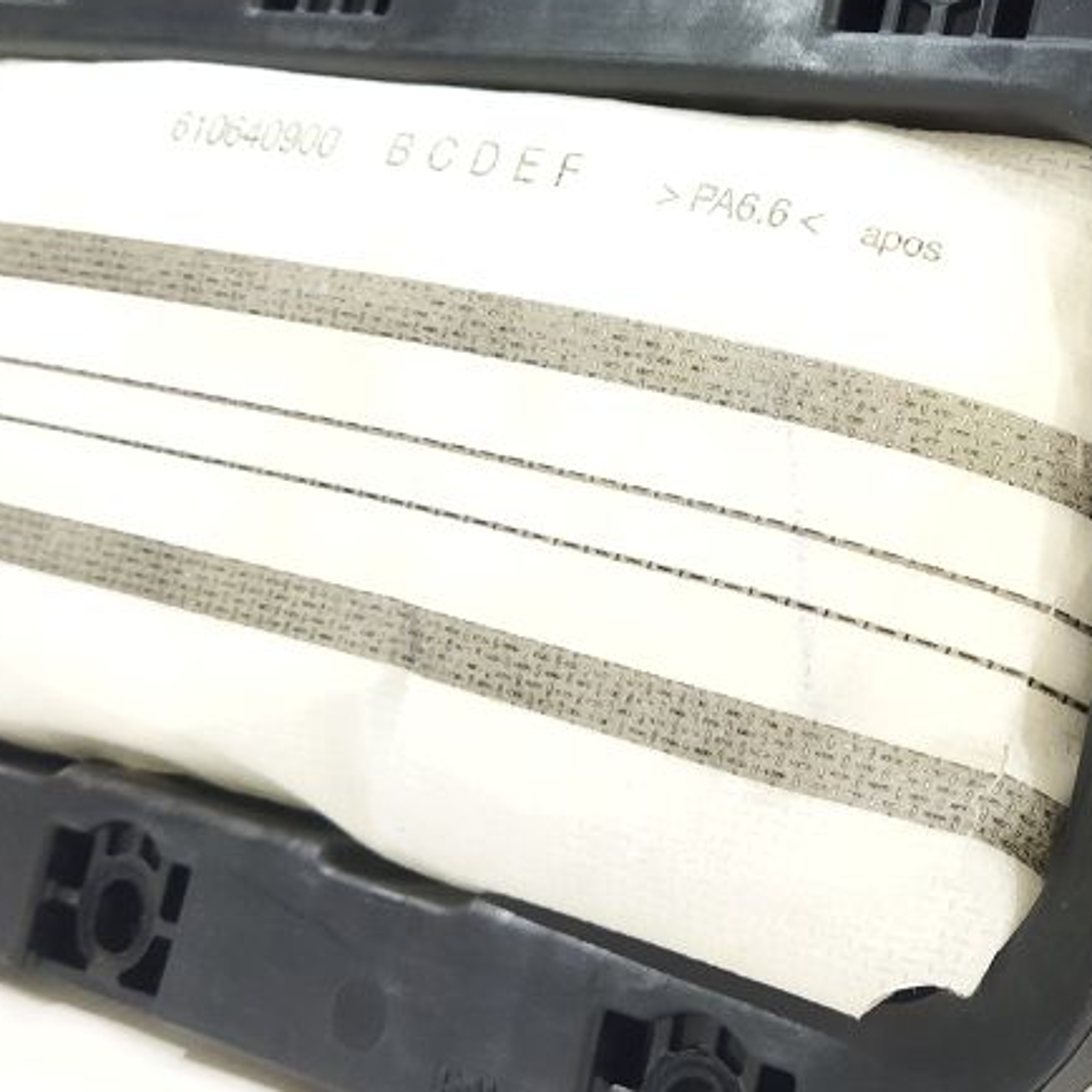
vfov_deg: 26.1
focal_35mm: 66
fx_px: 2356
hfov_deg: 25.3
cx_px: 989
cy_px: 538
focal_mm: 4.71
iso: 428
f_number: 1.79
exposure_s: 1/50
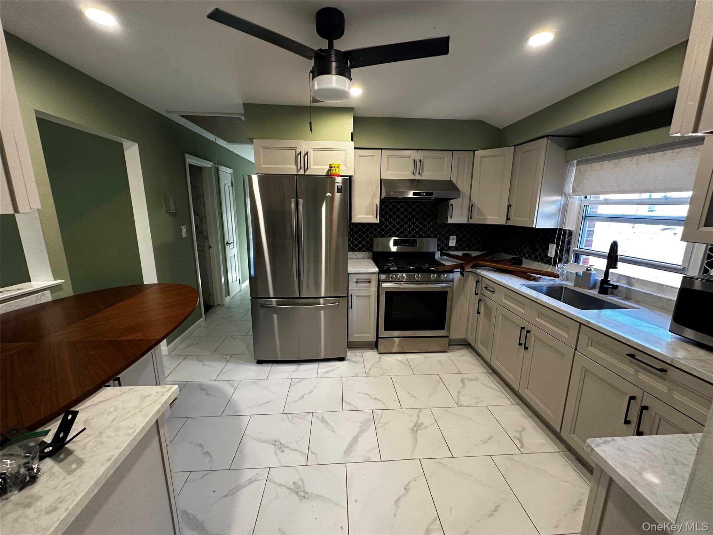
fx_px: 288
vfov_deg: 85.7
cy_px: 268
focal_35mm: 14
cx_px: 356
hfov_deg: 102.1
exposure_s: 1/60
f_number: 2.2
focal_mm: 2.22
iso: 200
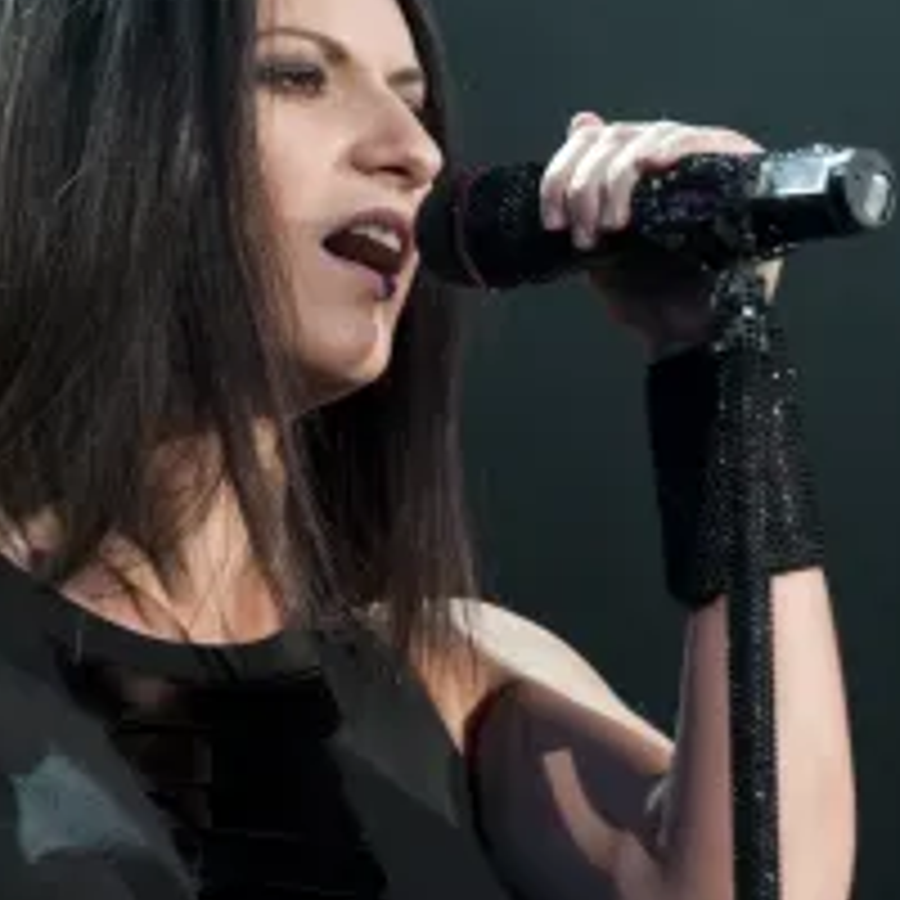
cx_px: 284
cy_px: 400
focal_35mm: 446
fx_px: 13115
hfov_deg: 3.9
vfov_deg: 3.9
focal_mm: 175
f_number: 5.6
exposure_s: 1/80
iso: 800
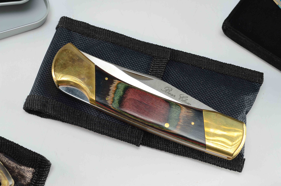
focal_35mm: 82
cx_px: 140
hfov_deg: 24.7
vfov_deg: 16.5
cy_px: 93
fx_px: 643
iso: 100
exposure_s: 1/80
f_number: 10
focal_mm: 55
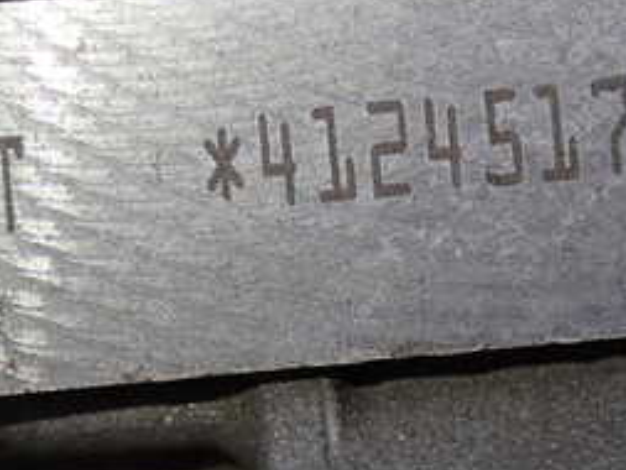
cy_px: 106
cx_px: 166
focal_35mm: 90
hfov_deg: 21.6
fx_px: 1628
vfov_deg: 16.3
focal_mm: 6.83
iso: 100
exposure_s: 1/125
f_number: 2.7
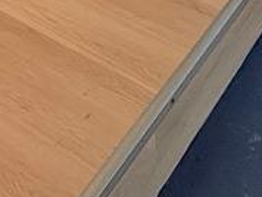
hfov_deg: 19.4
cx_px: -56
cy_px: -443
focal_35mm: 95
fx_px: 720
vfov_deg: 10.0
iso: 64
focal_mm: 2.22
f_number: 2.2
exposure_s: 1/830
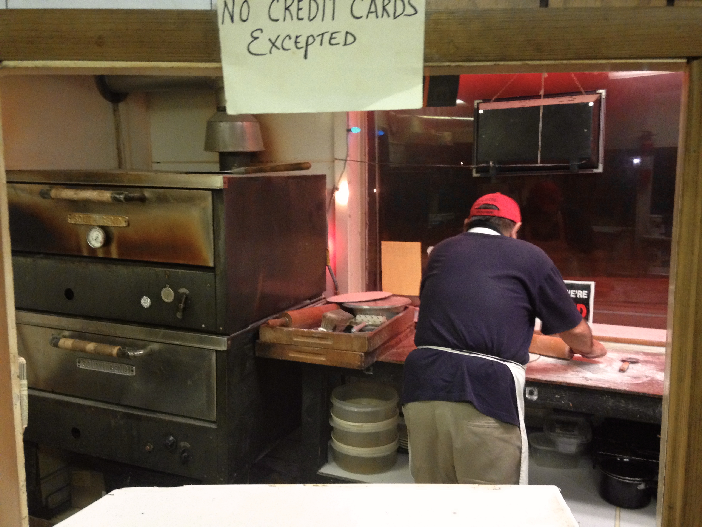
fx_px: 669
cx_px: 351
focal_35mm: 33
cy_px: 264
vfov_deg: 42.9
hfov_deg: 55.4
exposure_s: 1/20
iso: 400
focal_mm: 4.12
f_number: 2.4
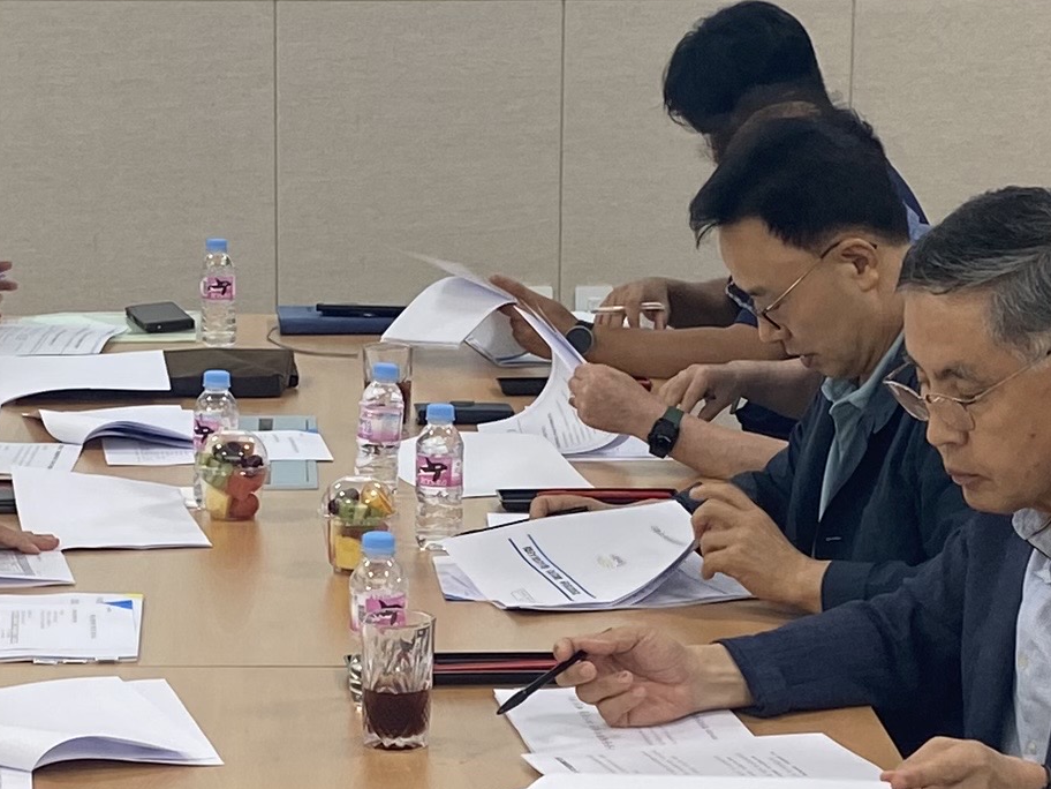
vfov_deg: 12.9
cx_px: 298
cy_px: 544
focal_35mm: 115
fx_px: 3492
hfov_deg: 17.0
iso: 64
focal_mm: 4.25
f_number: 1.8
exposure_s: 1/120
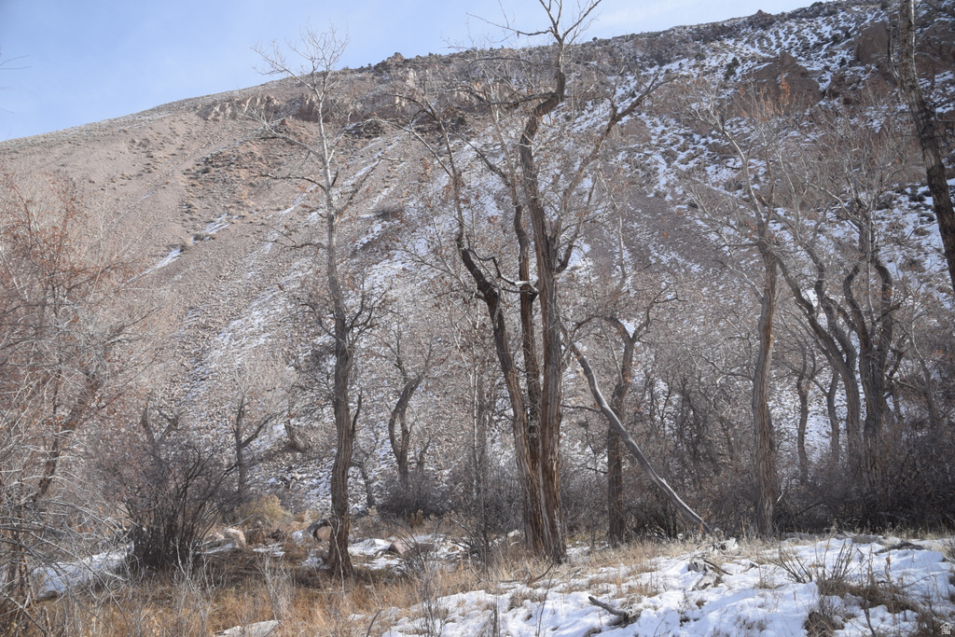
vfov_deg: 47.9
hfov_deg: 67.4
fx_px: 716
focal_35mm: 27
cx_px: 478
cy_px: 318
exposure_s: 1/320
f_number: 9
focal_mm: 18
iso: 200
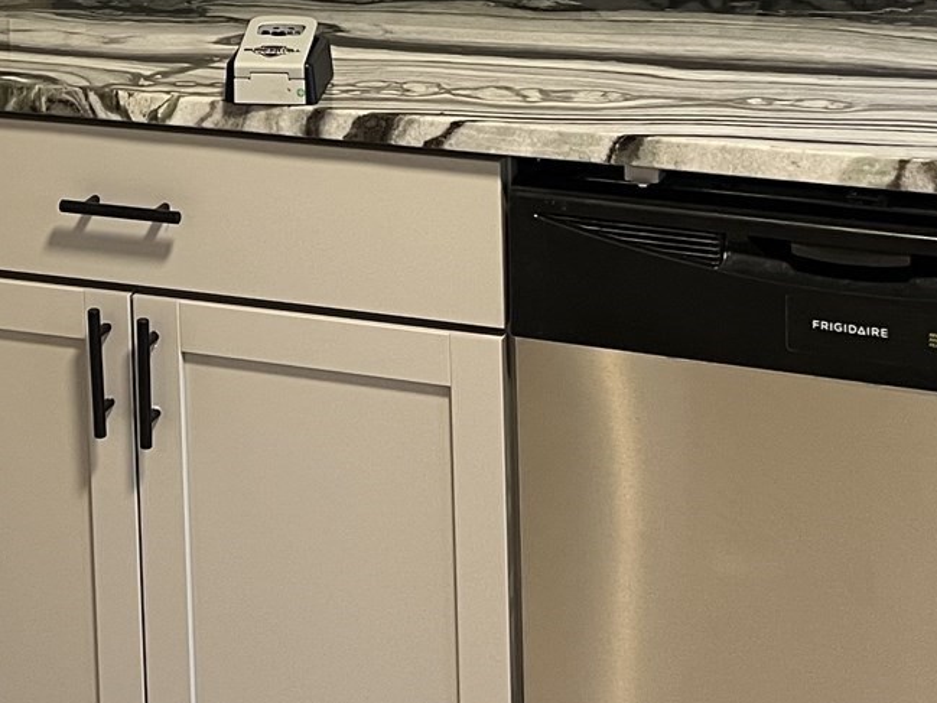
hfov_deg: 23.6
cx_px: 243
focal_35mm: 82
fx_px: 2220
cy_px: -292
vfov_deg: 16.7
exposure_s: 1/60
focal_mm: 5.7
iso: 200
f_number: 1.5
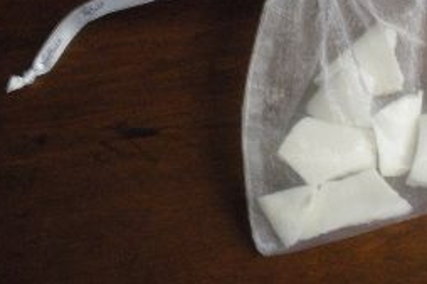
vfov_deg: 23.0
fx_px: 687
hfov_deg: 33.9
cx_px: 310
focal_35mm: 58
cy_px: 53
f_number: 3.5
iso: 730
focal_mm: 6.3
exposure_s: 1/8
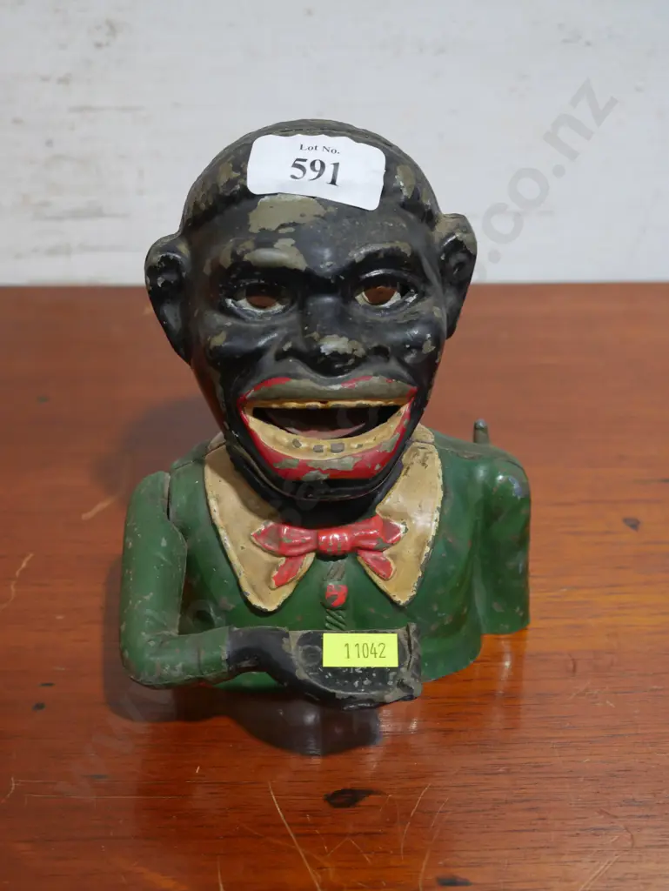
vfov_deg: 30.3
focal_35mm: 64
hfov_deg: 22.9
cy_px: 446
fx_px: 1648
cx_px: 334
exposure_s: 1/80
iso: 1250
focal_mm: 32
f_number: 5.4
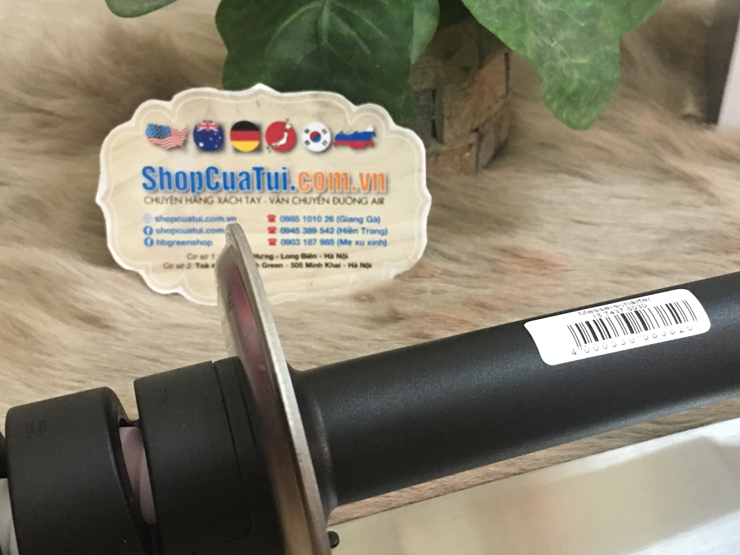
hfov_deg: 41.2
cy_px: 343
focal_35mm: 46
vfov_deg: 31.4
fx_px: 983
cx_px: 418
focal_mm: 4.15
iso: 125
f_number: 2.2
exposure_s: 1/8
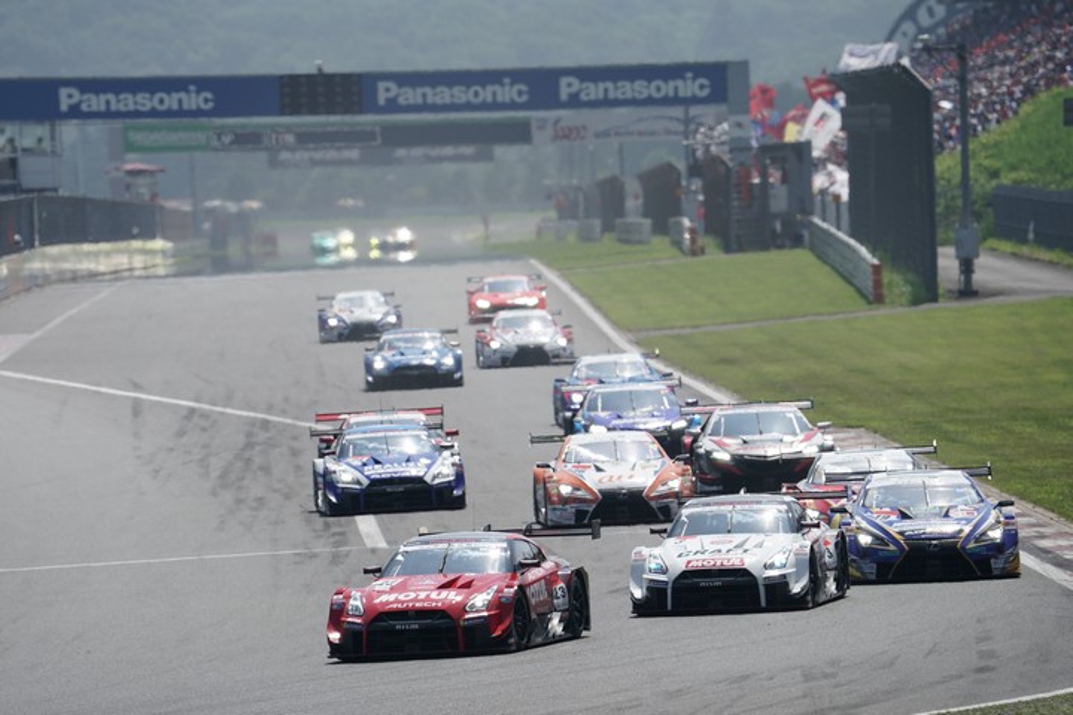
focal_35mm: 524
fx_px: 15617
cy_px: 358
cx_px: 536
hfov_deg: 3.9
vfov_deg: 2.6
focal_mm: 524
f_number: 8
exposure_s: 1/800
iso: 200
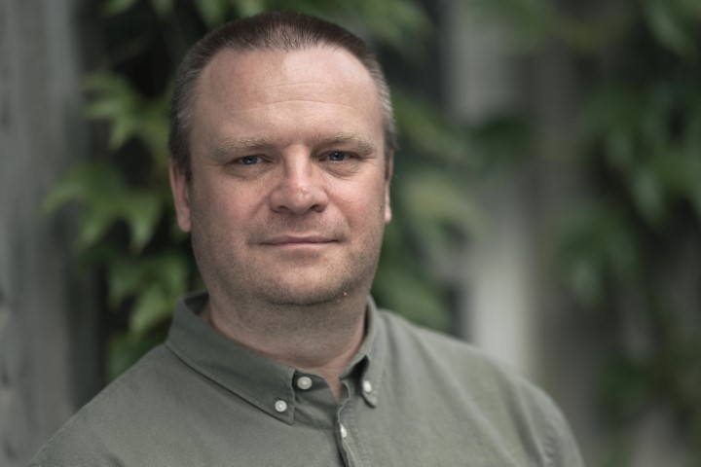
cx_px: 350
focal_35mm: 135
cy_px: 234
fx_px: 2629
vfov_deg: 10.2
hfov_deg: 15.2
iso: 200
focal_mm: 135
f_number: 1.8
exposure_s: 1/3200
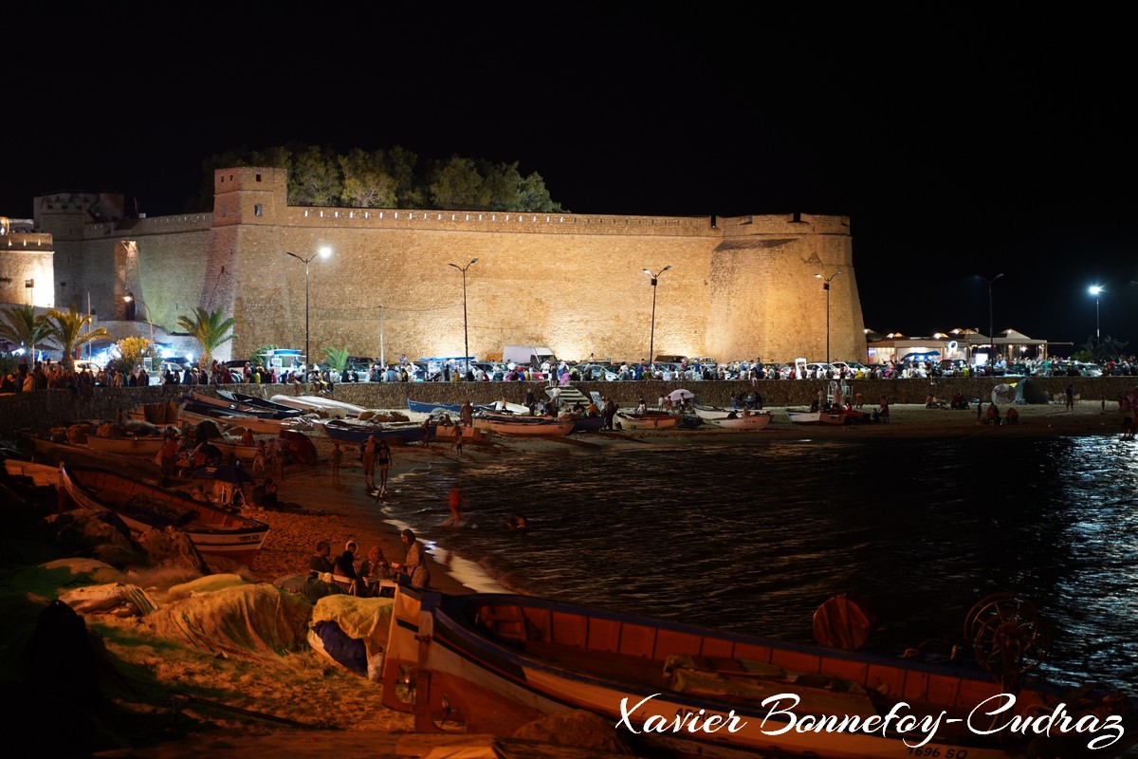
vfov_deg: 18.2
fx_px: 2371
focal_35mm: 75
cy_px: 380
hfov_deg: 27.0
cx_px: 569
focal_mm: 75
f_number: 2.8
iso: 800
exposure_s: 1/8
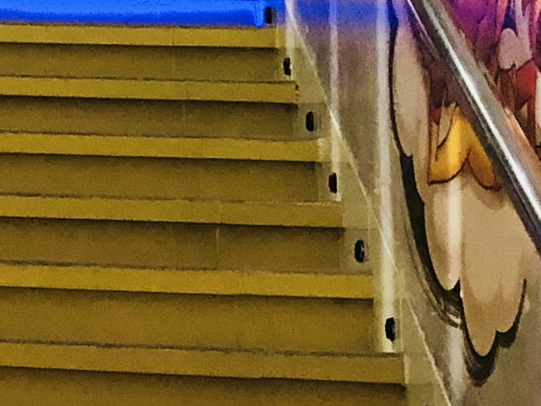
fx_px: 2657
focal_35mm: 170
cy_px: 26
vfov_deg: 8.7
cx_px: -530
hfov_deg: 10.7
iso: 100
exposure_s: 1/13
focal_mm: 4
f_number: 1.8
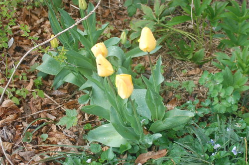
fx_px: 466
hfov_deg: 29.9
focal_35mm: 68
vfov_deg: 20.1
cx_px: 124
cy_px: 82
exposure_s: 1/100
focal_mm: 45
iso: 400
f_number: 5
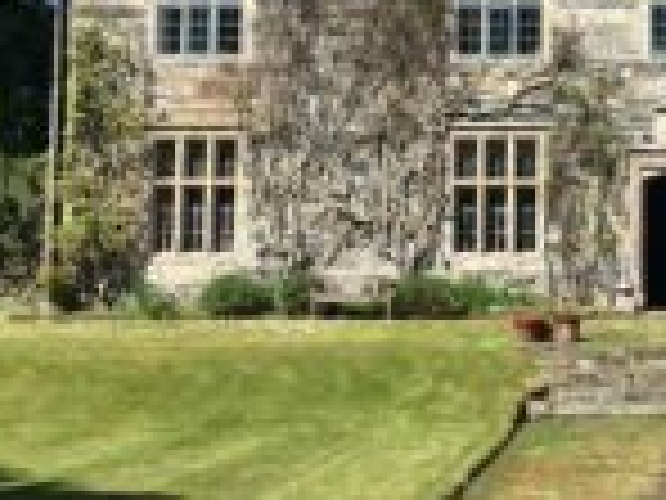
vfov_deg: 16.2
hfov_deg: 21.4
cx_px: 623
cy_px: -14
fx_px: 1712
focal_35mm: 89
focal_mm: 4.15
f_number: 2.2
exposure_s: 1/1148
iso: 25
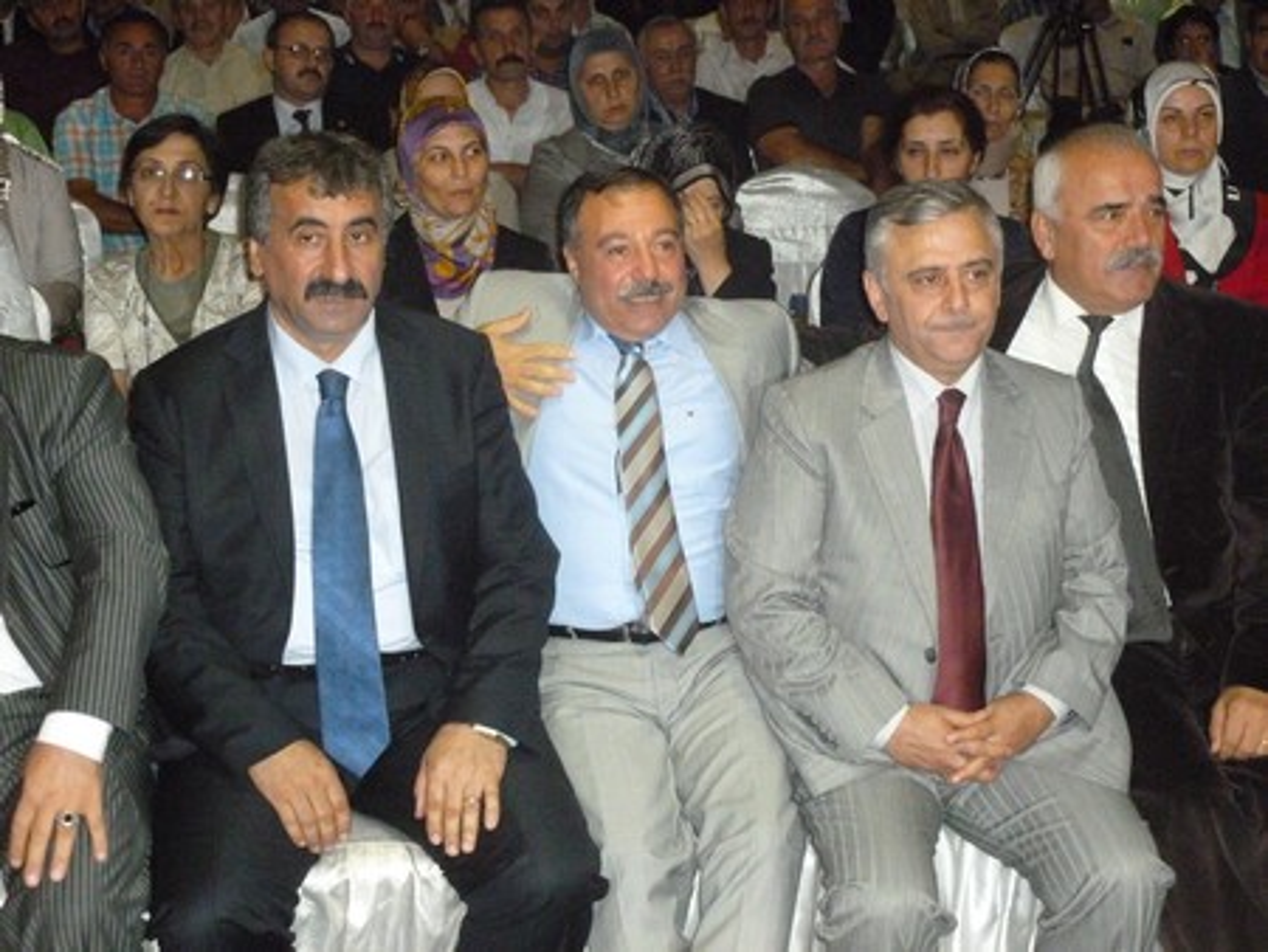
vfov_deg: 27.1
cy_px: 476
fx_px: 1979
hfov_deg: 35.5
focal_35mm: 54
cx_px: 634
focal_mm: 9.6
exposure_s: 1/60
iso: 800
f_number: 4
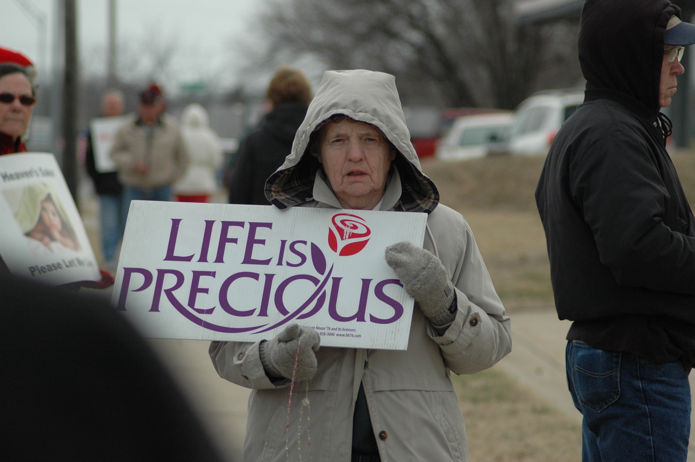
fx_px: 3761
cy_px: 231
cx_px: 348
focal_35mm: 195
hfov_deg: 10.6
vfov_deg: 7.0
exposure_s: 1/2000
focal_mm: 130
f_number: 4.5
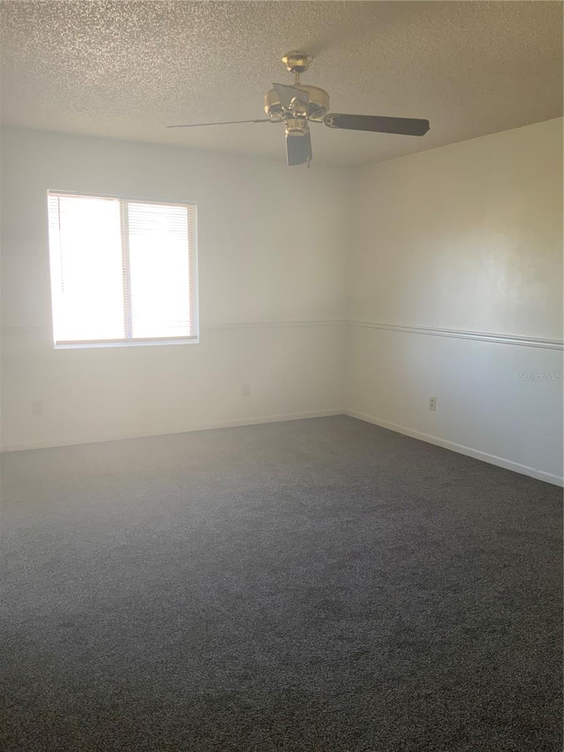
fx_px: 630
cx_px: 282
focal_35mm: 29
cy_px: 376
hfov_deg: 48.2
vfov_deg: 61.7
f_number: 1.8
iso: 40
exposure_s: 1/60
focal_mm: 3
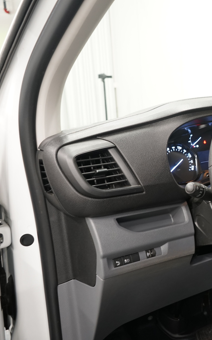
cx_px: 256
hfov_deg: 25.6
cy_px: 172
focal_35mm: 45
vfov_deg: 44.4
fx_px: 416
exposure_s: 1/8
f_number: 5
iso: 800
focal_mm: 29
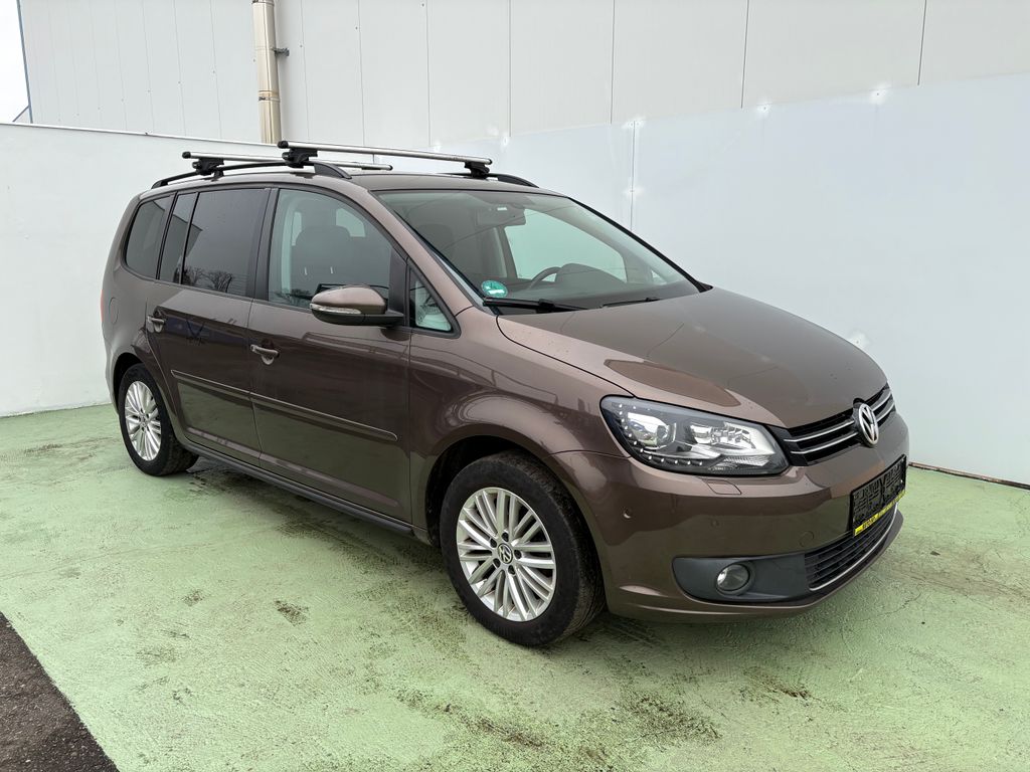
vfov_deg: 53.1
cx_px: 515
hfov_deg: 67.3
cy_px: 386
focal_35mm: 26
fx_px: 774
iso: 50
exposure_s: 1/687
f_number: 1.6
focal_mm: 5.96
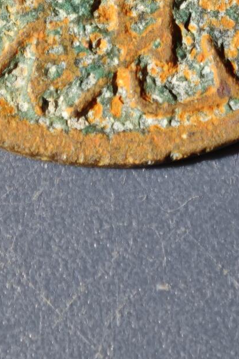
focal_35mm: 313
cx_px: 102
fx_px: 3115
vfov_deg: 6.5
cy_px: -138
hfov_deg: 4.4
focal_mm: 9
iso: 200
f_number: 2
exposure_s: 1/100
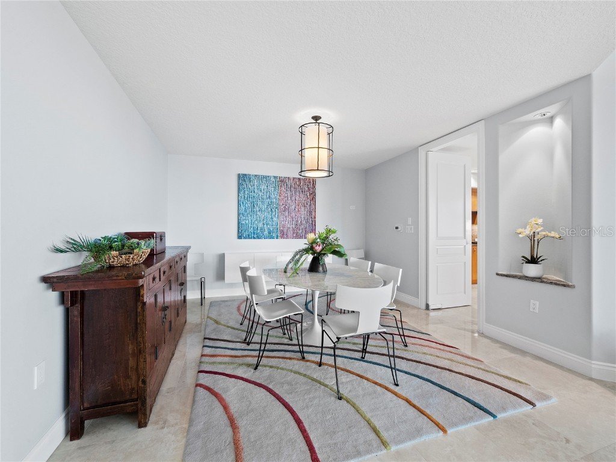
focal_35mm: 14
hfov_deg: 102.1
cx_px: 308
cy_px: 231
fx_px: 249
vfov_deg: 85.7
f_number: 11
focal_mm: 7
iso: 400
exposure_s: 1/1.25
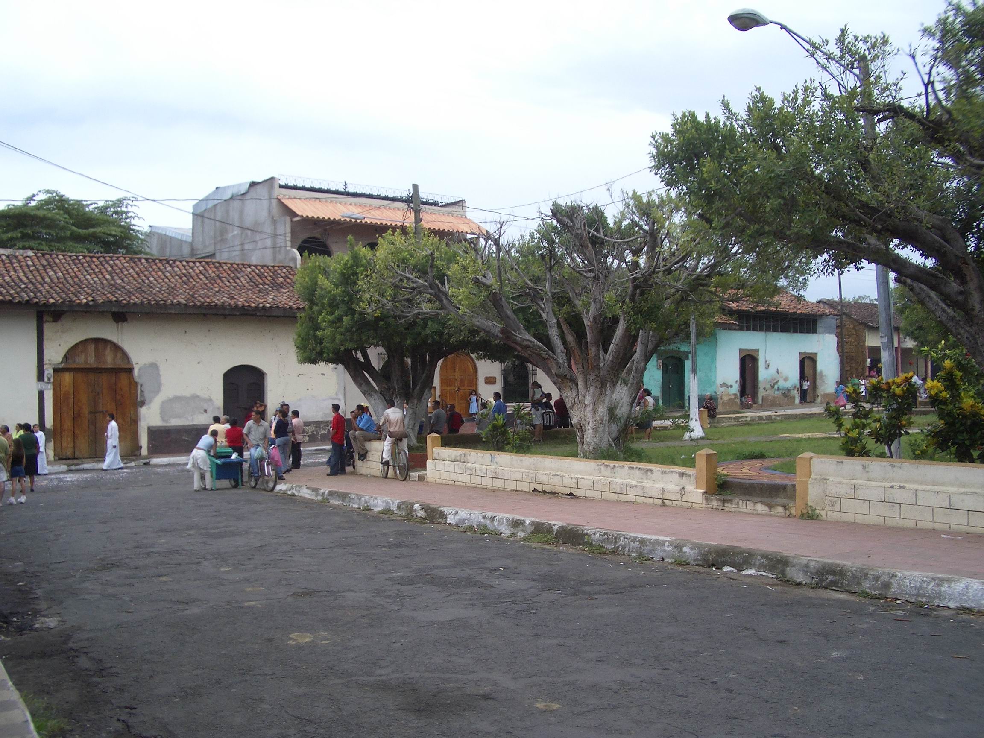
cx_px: 492
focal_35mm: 35
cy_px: 369
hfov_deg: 52.6
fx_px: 995
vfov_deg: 40.7
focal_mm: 5.8
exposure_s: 1/200
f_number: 4.3
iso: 50
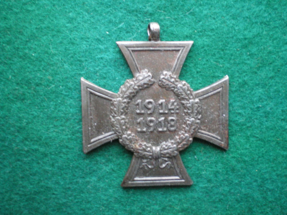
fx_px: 315
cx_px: 144
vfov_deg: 37.7
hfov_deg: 49.0
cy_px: 108
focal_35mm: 38
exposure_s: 1/5
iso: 400
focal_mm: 6.3
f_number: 3.1
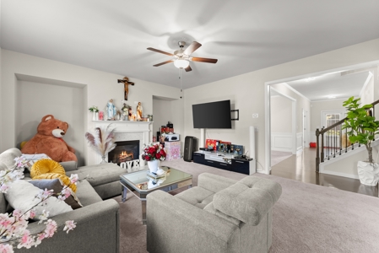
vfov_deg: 81.3
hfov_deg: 104.2
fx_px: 147
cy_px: 126
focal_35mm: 14
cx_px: 190
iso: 800
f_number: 7.1
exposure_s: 1/4
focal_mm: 14
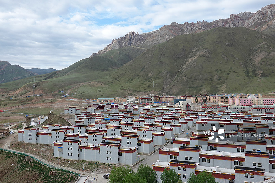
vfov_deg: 35.9
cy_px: 92
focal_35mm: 37
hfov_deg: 51.9
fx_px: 283
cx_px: 138
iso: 125
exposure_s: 1/200
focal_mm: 13.56
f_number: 5.6
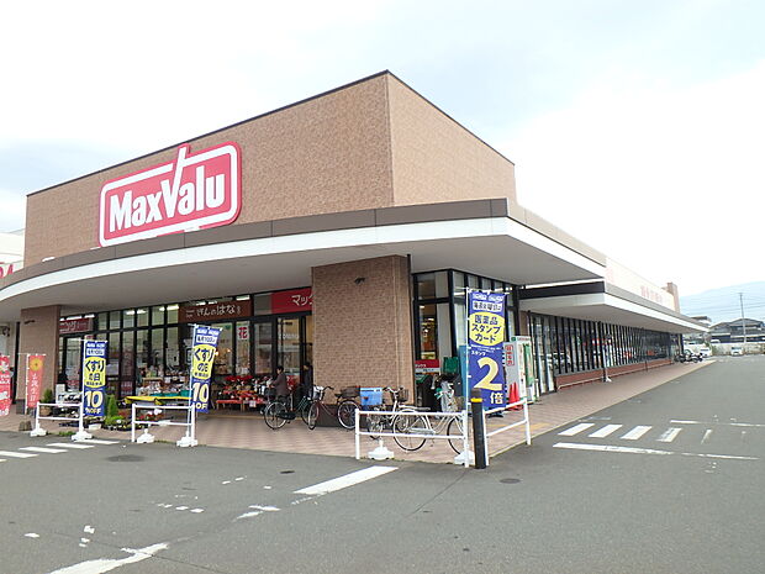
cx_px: 382
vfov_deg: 53.1
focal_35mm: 26
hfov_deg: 67.3
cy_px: 287
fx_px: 575
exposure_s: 1/100
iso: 125
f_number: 4.3
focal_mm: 4.7
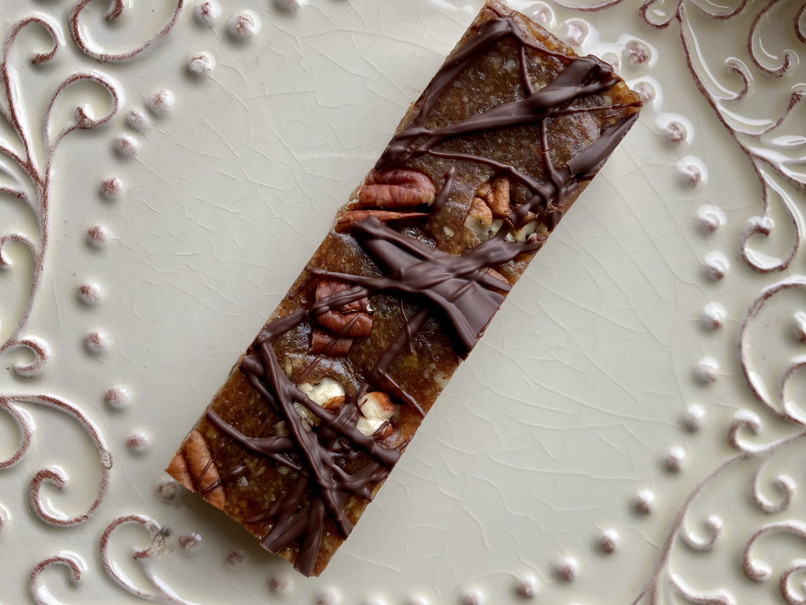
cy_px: 302
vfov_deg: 53.1
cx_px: 403
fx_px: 605
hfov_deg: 67.3
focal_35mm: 26
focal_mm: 4.25
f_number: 1.8
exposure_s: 1/120
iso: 64
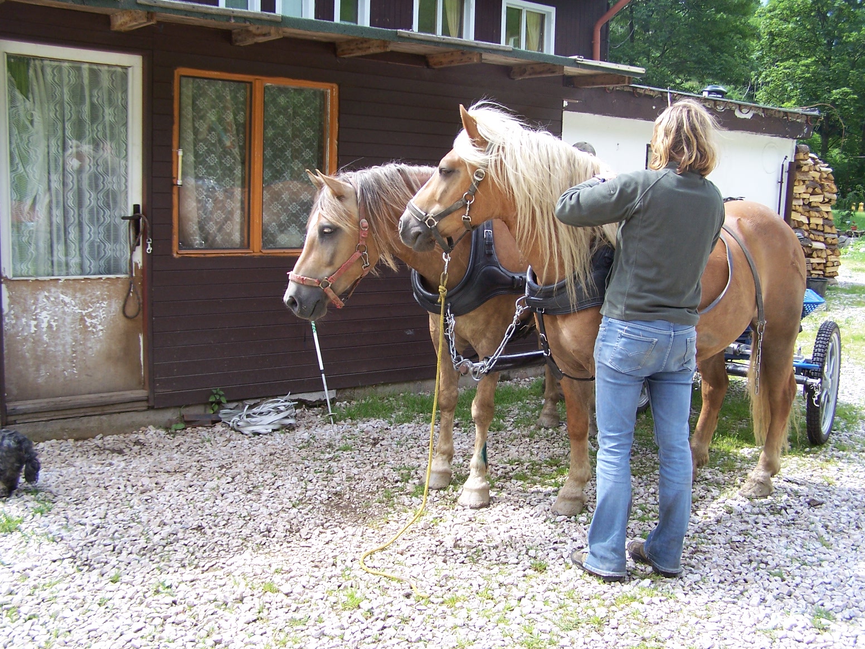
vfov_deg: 37.7
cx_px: 432
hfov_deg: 49.0
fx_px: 950
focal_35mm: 38
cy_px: 324
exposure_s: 1/250
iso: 80
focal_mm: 6.3
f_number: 2.8
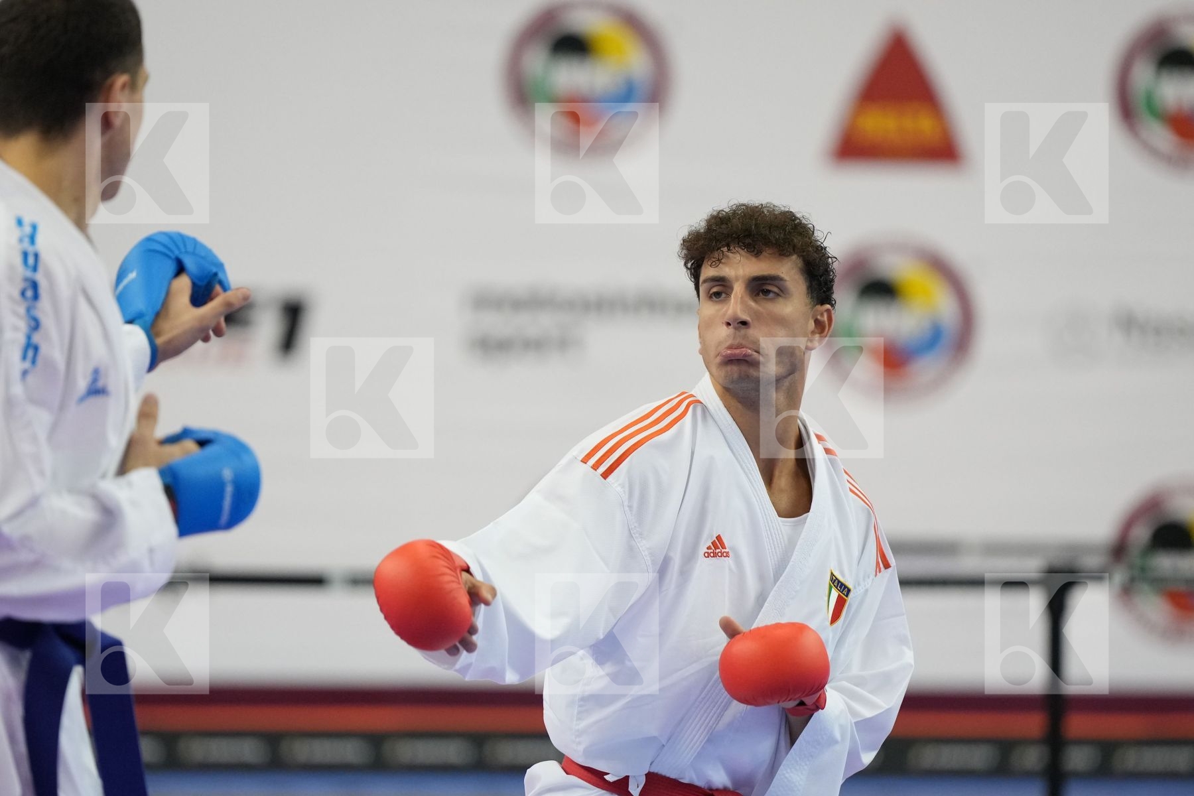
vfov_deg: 4.9
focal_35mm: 282
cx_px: 597
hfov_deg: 7.3
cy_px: 398
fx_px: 9352
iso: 2500
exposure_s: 1/1000
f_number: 2.8
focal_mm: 188
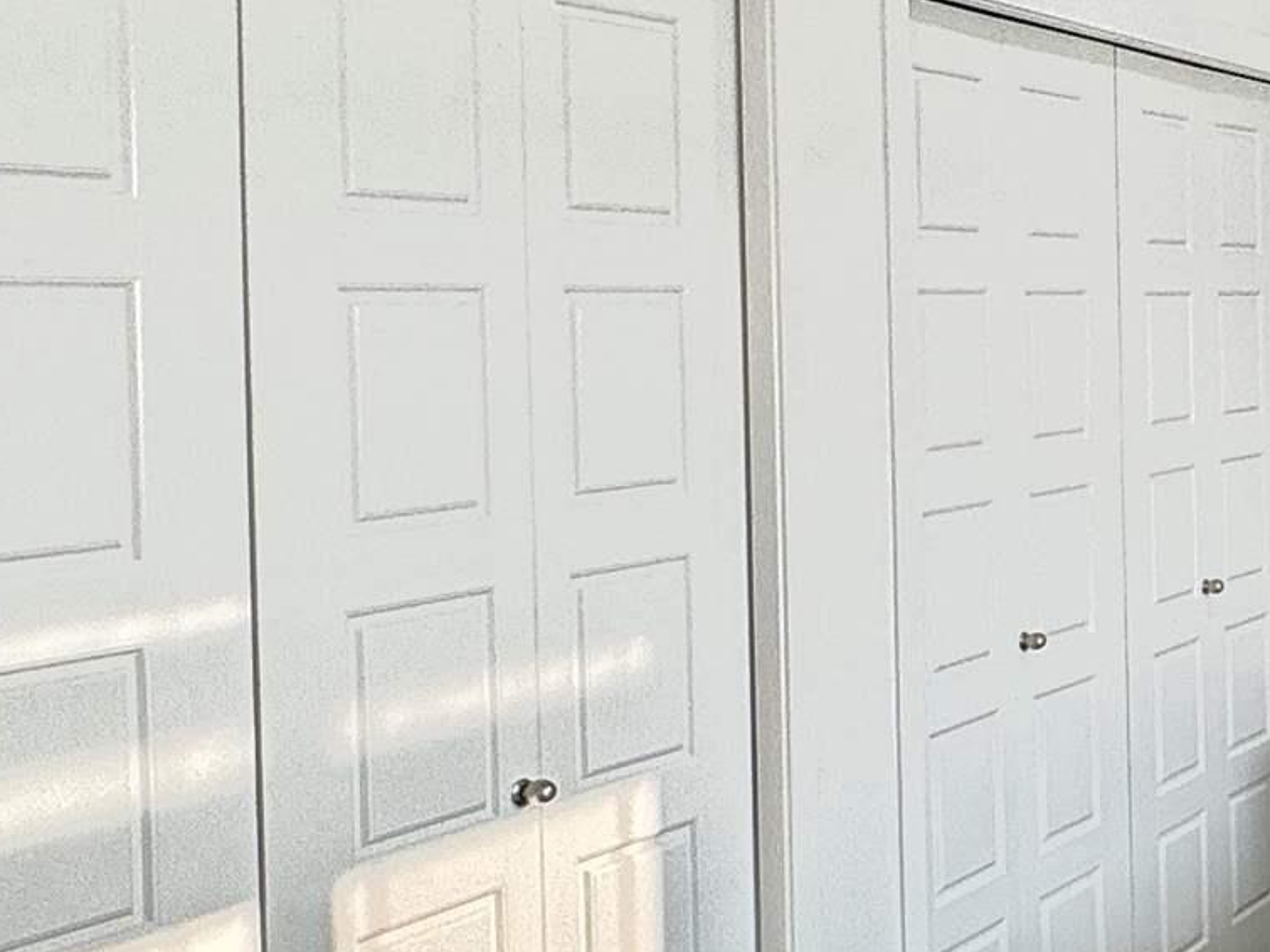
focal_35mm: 57
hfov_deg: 23.1
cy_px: 350
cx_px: 2136
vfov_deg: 25.6
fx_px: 2091
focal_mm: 2.22
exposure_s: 1/120
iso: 50
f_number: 2.2
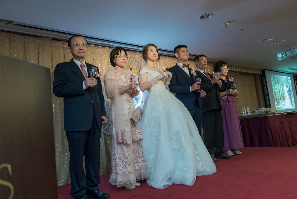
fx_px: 231
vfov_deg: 46.5
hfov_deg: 65.4
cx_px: 148
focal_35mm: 28
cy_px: 100
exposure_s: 1/200
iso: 1600
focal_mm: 28
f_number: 3.2
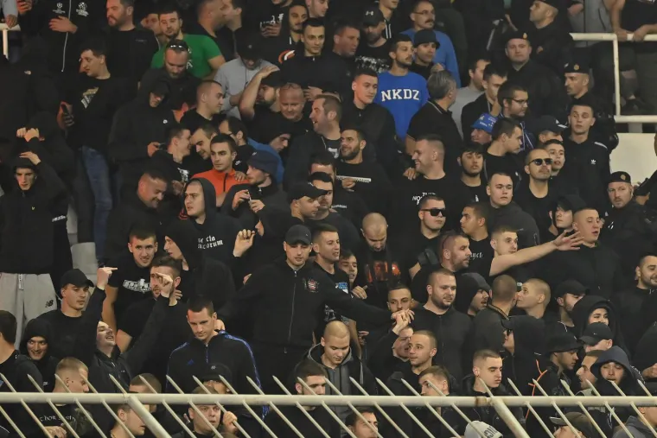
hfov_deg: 12.5
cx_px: 328
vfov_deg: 8.3
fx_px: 3012
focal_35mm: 165
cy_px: 219
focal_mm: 165
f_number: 2.8
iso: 2000
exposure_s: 1/800
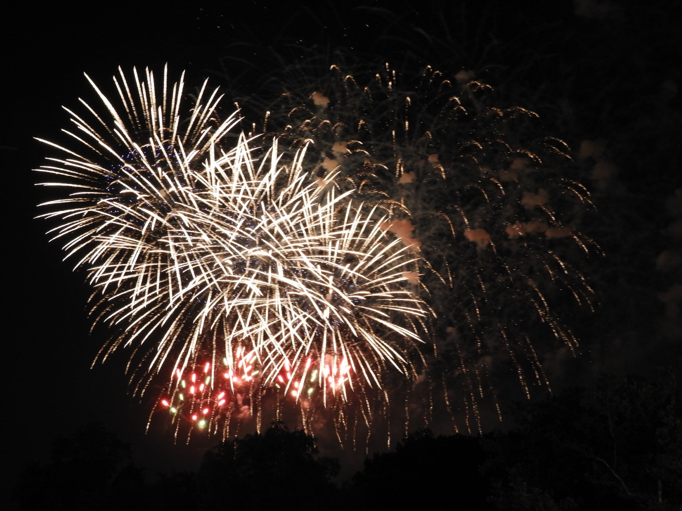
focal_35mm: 70
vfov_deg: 21.0
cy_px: 256
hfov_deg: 27.8
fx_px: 1379
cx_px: 341
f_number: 4.5
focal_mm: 12.5
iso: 400
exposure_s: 1/8
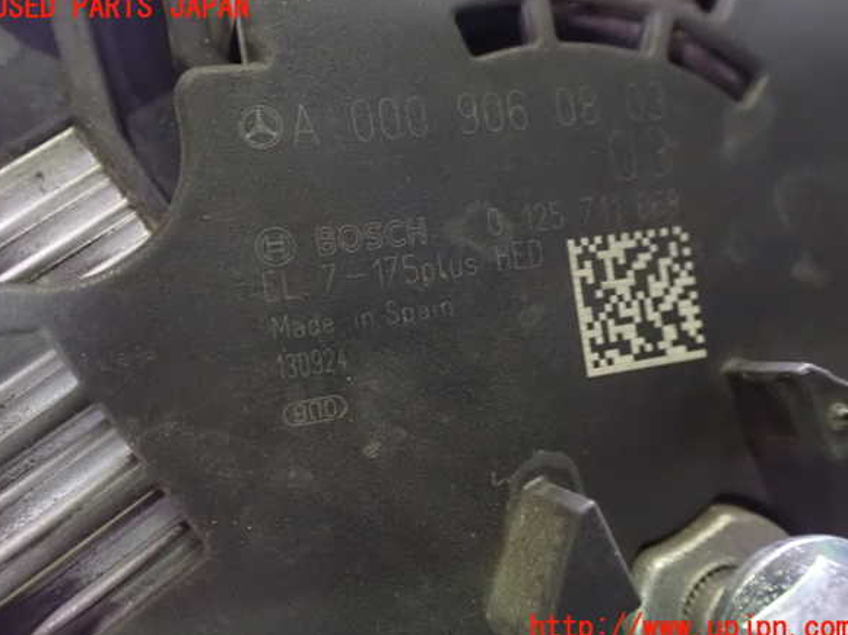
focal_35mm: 31
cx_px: 422
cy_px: 318
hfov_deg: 58.4
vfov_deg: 45.4
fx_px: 759
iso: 1600
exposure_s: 1/30
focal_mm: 5.4
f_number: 2.3
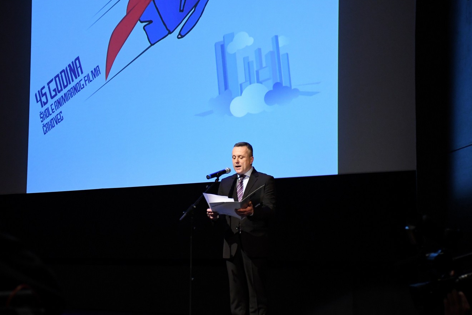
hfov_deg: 25.0
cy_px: 174
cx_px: 217
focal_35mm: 81
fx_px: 1062
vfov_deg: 16.9
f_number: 4.5
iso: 3200
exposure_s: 1/60
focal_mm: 45
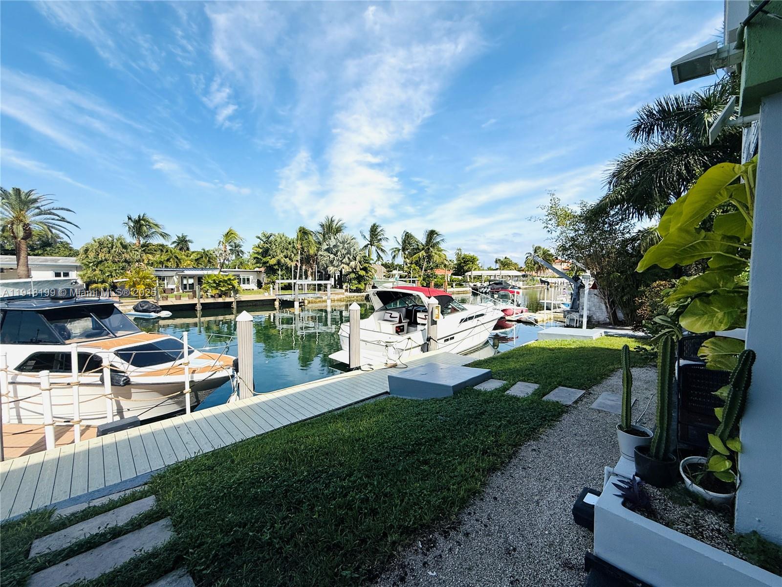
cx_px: 391
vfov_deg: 85.7
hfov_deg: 102.1
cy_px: 294
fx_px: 316
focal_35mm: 14
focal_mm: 2.22
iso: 50
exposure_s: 1/3460
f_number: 2.2
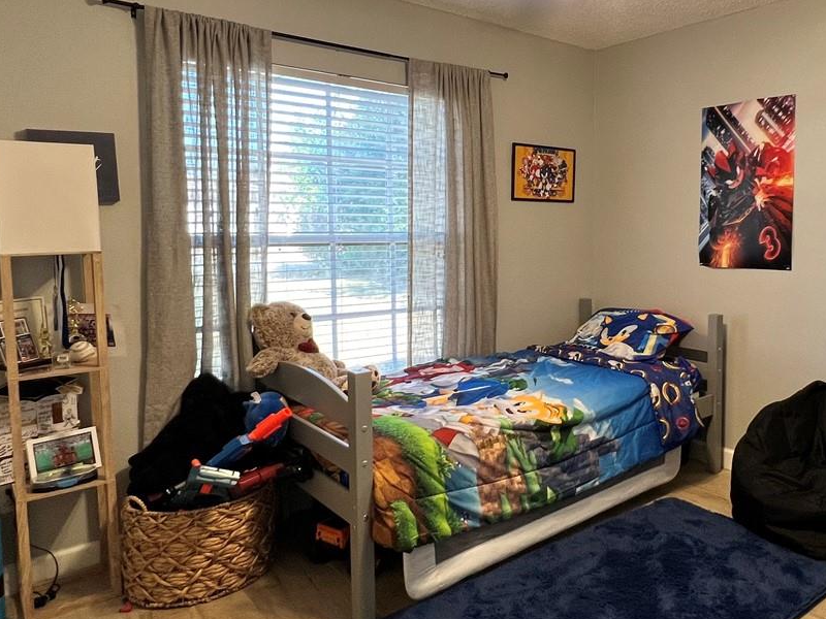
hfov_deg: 64.1
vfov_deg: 52.9
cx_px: 600
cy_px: 270
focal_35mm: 26
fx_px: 620
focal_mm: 1.57
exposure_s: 1/60
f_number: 1.8
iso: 200
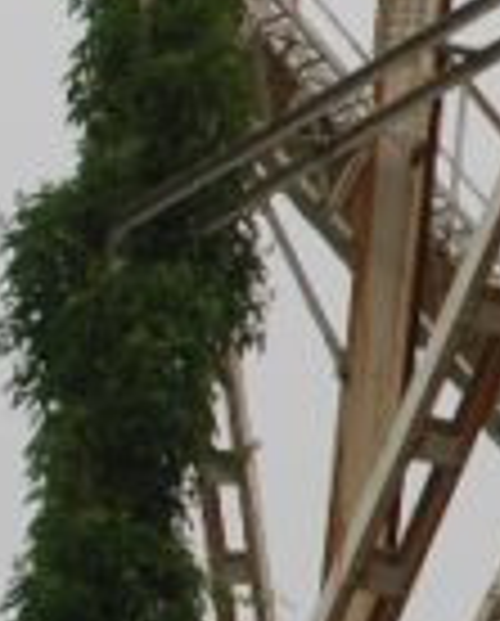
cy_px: -182
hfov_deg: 2.6
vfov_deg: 3.4
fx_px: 10573
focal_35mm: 573
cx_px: 1959
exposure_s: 1/320
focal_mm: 55
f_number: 9
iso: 200
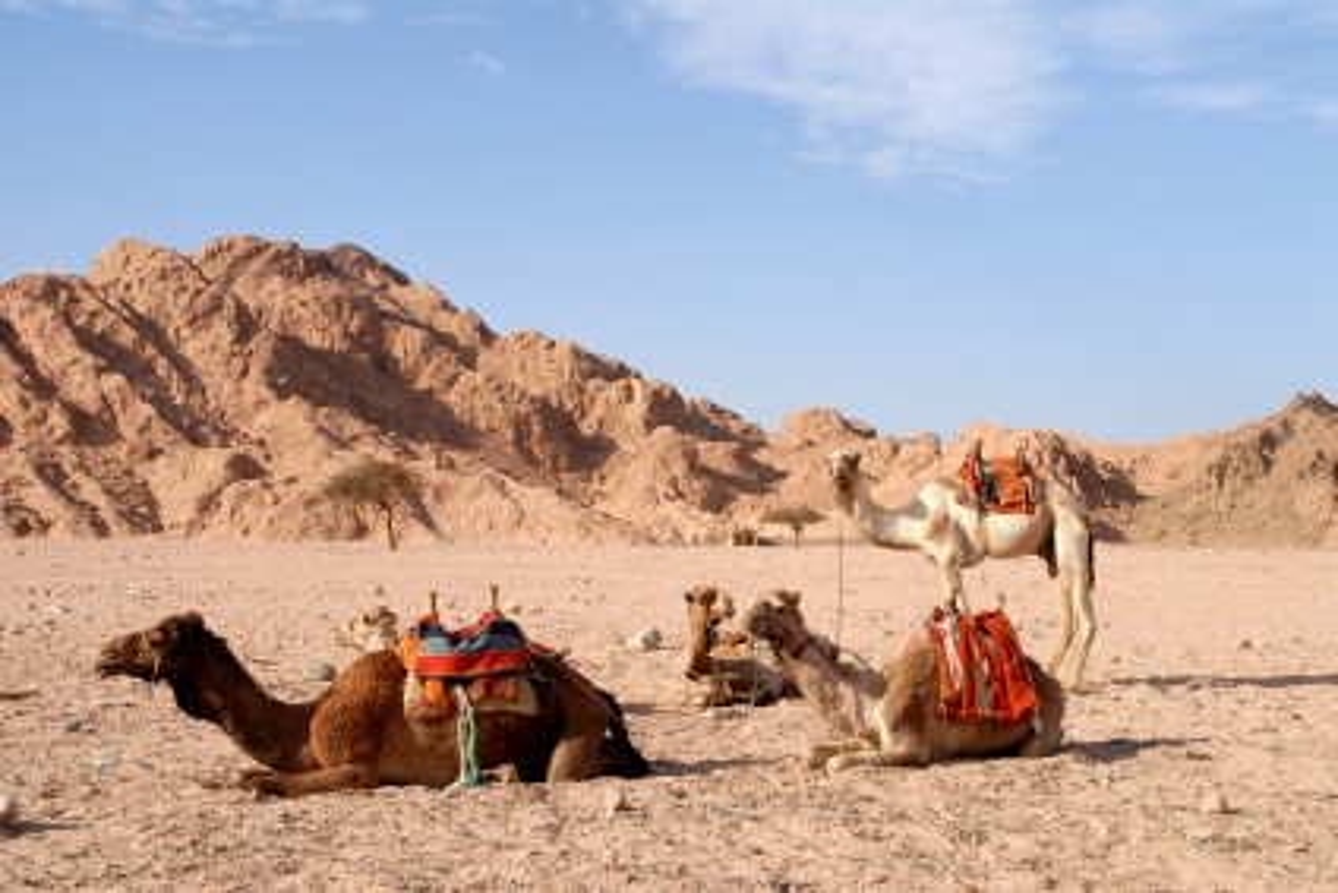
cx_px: 669
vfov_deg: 25.8
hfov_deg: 37.8
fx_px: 1952
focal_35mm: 52
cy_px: 446
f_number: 8
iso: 100
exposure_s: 1/250
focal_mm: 35
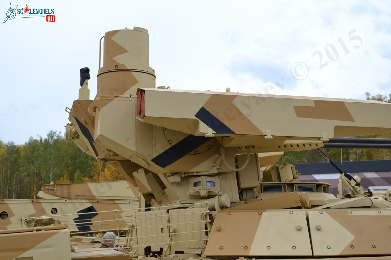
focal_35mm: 57
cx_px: 196
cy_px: 130
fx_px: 619
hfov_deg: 35.1
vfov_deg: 23.8
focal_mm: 38
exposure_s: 1/160
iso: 100
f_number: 6.3
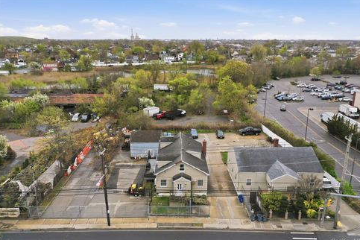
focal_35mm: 29
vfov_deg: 45.0
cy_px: 121
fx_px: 290
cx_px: 182
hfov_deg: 63.7
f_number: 3.5
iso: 100
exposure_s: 1/50
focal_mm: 10.3
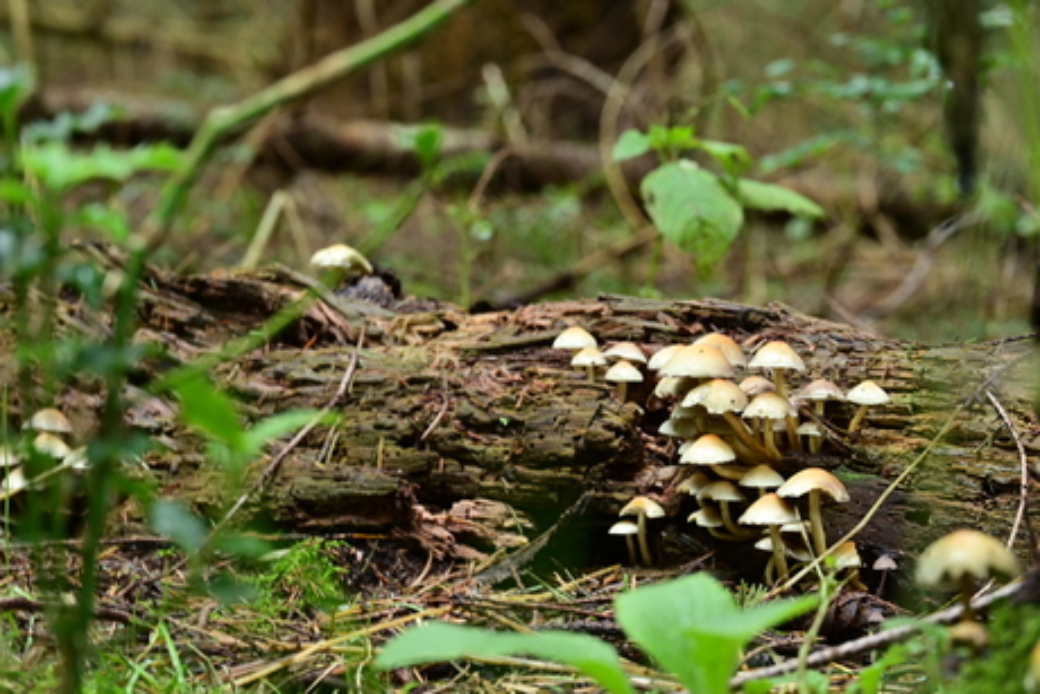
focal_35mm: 165
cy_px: 347
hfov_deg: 12.4
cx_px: 520
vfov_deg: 8.3
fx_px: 4768
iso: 160
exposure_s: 1/3
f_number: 9
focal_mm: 110
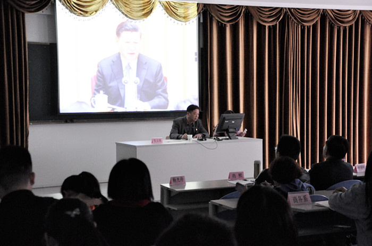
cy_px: 123
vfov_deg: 21.5
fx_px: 650
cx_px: 186
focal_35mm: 63
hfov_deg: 31.9
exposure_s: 1/60
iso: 3200
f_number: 4.8
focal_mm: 42
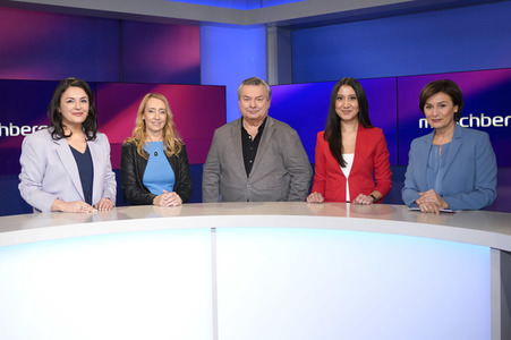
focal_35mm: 34
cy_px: 170
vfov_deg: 38.8
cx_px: 256
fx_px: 482
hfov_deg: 55.8
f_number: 5
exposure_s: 1/125
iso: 1600
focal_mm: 34
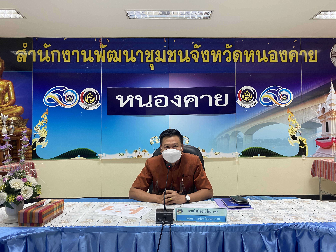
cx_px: 168
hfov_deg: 67.3
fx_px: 252
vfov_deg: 53.1
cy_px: 126
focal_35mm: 26
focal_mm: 4.25
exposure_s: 1/50
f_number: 1.8
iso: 80
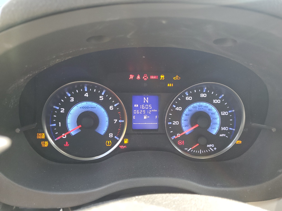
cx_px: 141
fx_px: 212
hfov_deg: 67.3
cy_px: 106
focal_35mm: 26
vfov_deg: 53.1
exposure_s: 1/120
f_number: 1.5
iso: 90
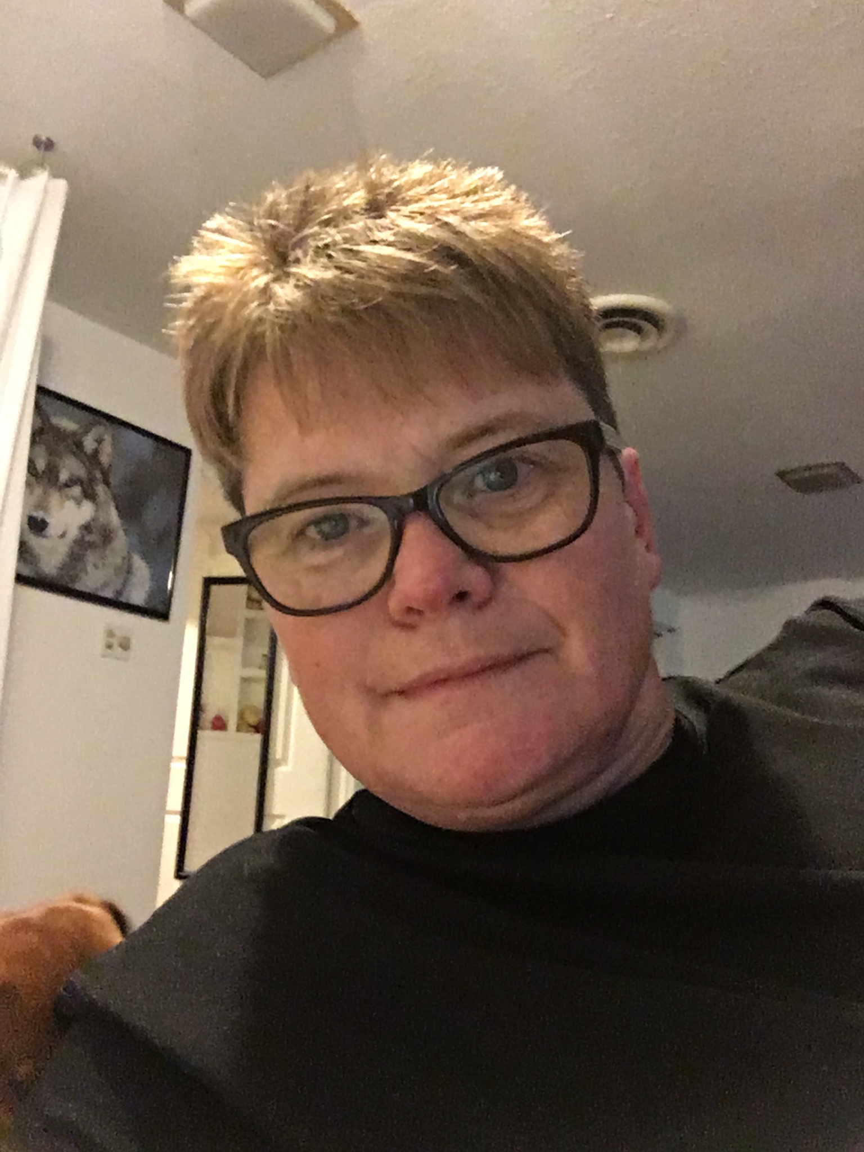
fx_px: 1032
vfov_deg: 58.4
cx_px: 432
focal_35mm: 31
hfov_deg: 45.4
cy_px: 576
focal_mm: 2.65
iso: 800
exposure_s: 1/15
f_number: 2.2
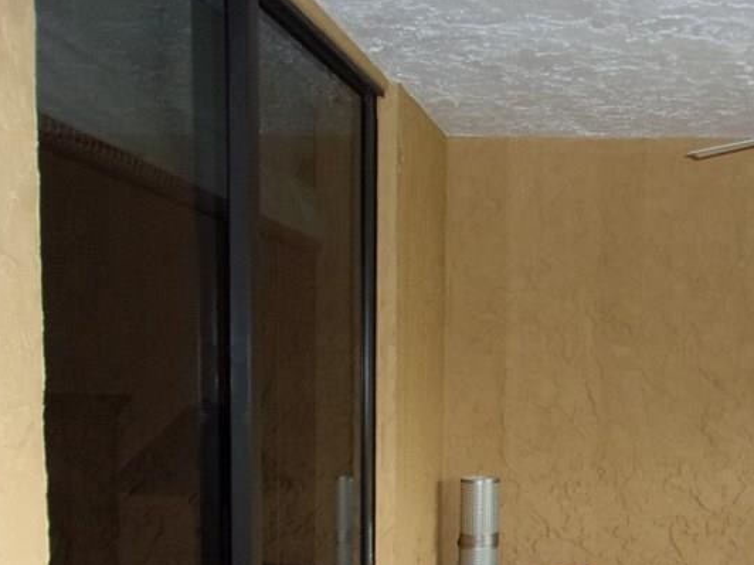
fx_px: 1133
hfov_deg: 34.9
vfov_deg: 27.4
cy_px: 470
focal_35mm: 52
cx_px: 665
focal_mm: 4.9
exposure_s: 1/34
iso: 200
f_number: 3
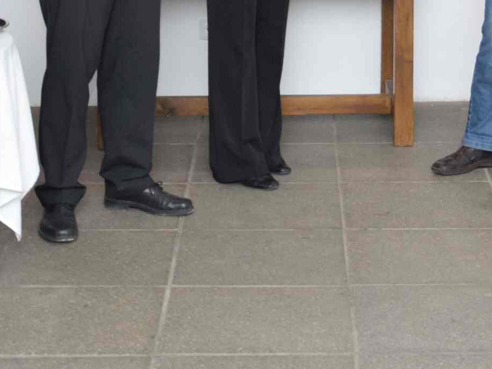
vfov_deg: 11.7
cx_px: 322
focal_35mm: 122
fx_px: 1734
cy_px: -154
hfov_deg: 16.1
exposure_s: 1/125
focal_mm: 26
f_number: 4
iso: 800
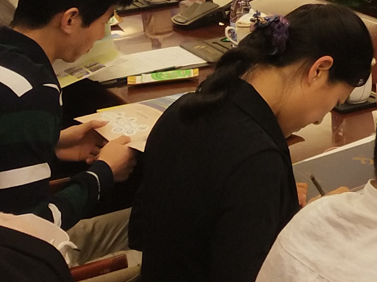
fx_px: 1535
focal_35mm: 141
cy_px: -170
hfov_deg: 12.8
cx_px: 672
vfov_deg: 10.1
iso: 155
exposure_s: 1/50
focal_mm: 3.95
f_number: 1.8
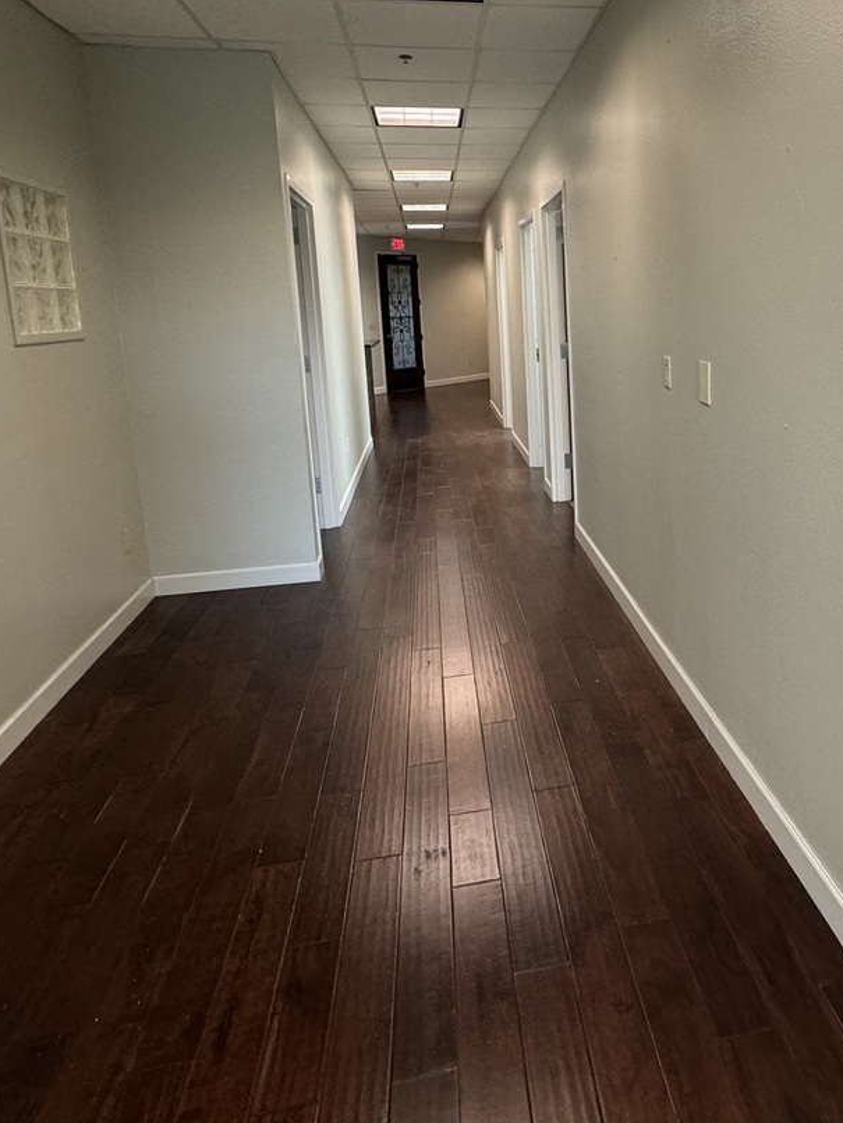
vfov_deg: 68.6
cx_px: 606
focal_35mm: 25
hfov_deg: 53.0
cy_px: 439
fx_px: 811
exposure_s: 1/120
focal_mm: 2.22
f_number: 2.2
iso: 250
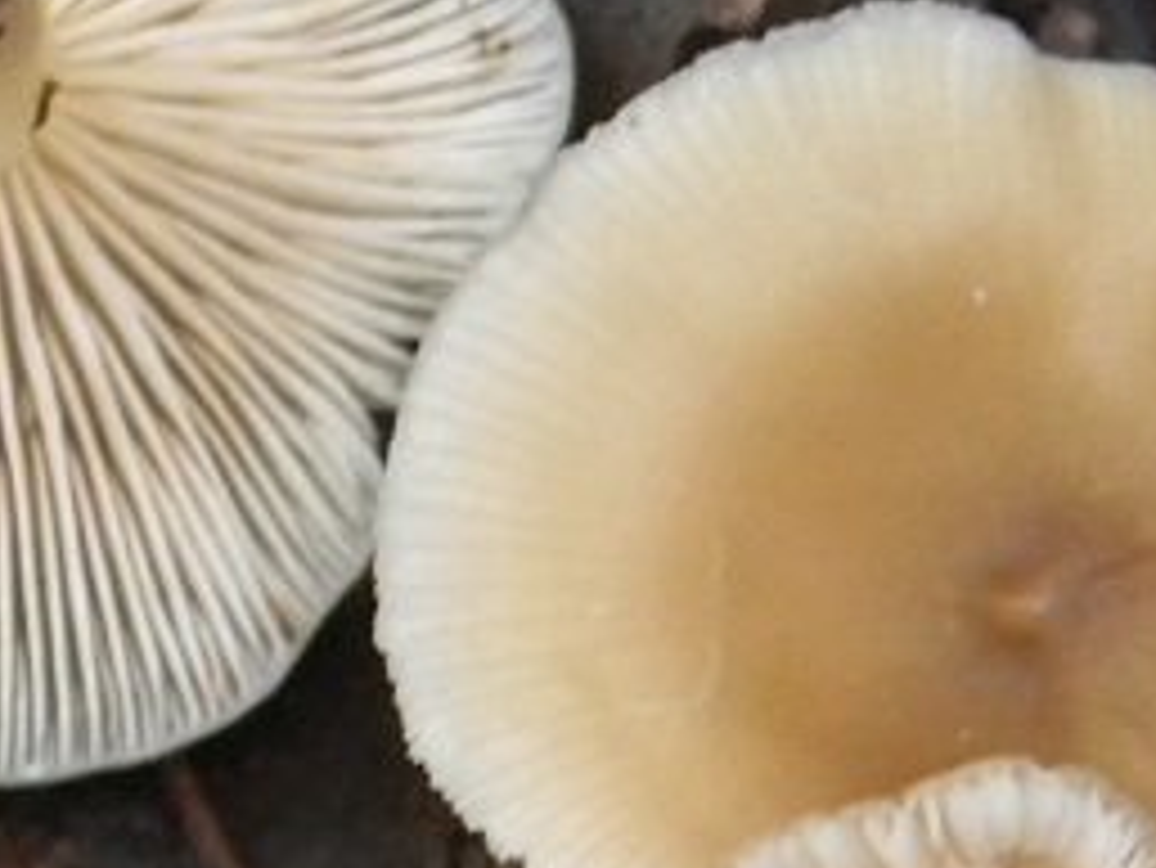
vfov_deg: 5.8
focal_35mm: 258
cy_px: 675
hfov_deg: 7.7
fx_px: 8620
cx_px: 342
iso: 400
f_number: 4.5
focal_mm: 15.1
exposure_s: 1/5.7
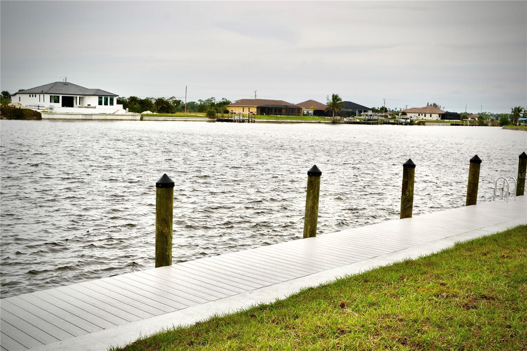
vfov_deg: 31.9
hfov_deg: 46.4
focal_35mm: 42
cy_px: 176
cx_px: 264
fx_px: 615
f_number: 8
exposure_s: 1/250
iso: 100
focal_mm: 28
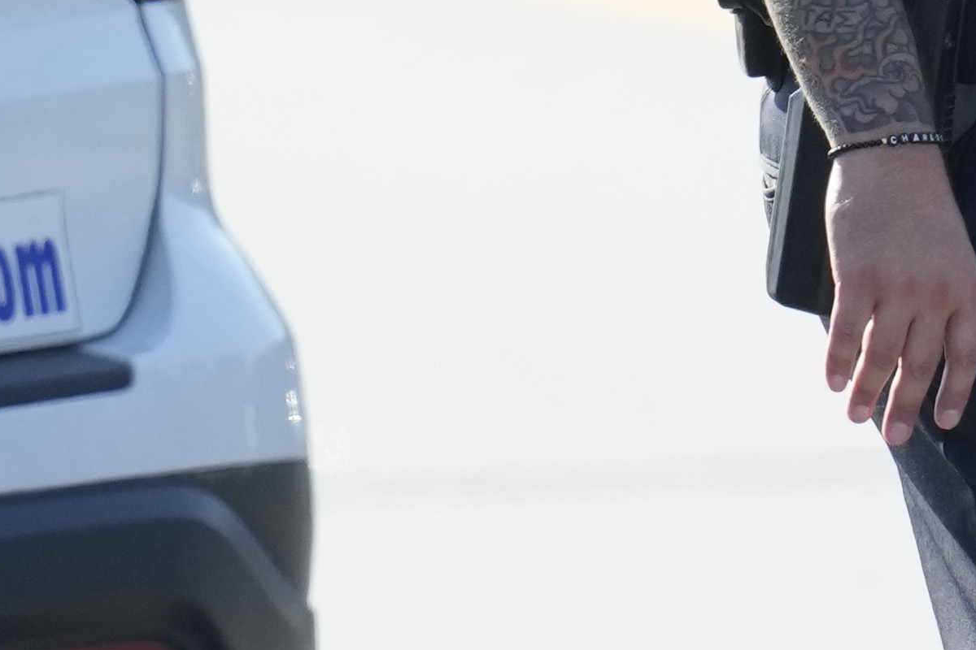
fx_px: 78101
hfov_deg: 0.7
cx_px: 18
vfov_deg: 0.5
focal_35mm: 2881
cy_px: -353
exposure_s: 1/1000
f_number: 5.6
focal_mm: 400
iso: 640
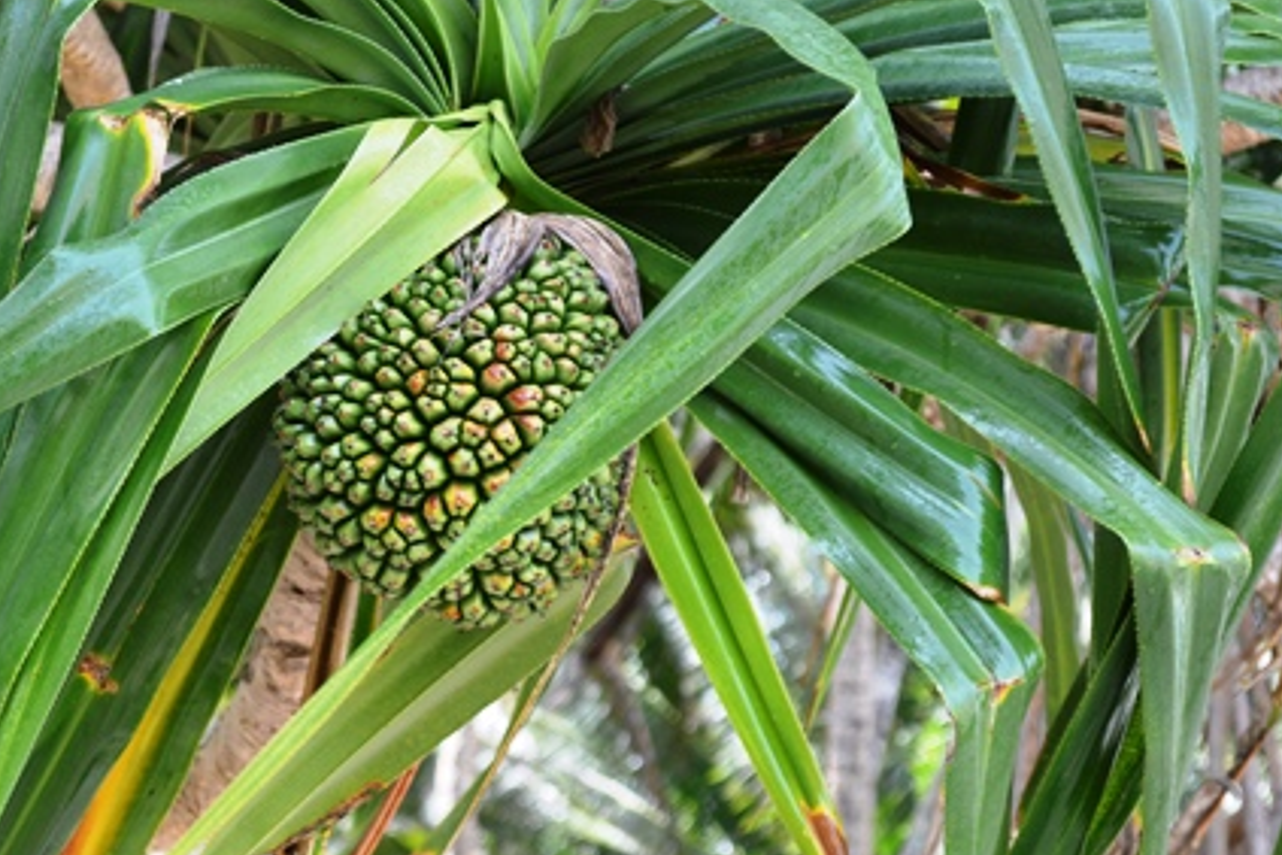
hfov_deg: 16.4
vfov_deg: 11.0
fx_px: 4442
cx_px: 406
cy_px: 549
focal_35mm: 125
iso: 280
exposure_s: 1/125
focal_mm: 55
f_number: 5.6
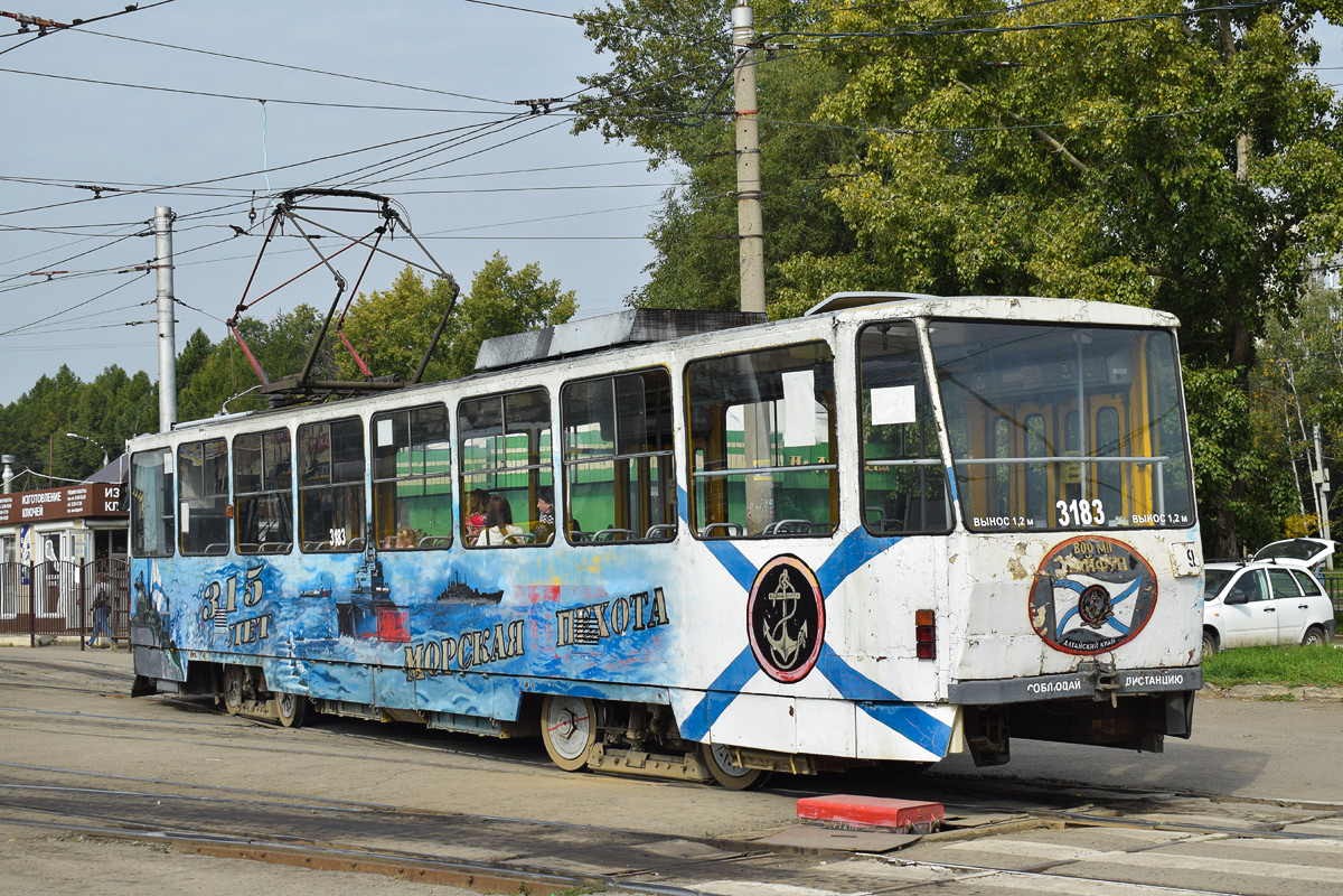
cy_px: 448
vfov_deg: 26.5
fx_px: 1902
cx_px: 672
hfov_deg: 38.9
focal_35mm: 51
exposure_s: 1/800
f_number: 6.3
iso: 200
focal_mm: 34
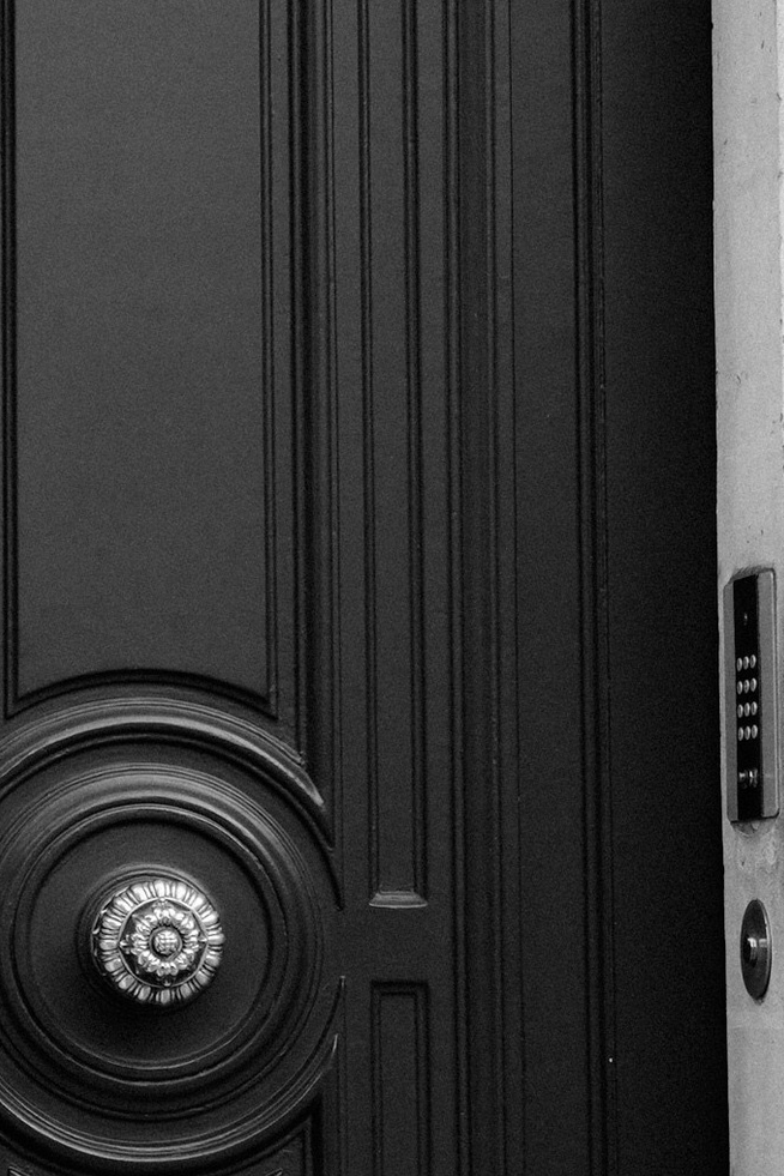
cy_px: 611
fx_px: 4475
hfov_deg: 9.6
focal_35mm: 137
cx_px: -550
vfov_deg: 15.0
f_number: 2.8
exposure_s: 1/200
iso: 100
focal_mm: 35
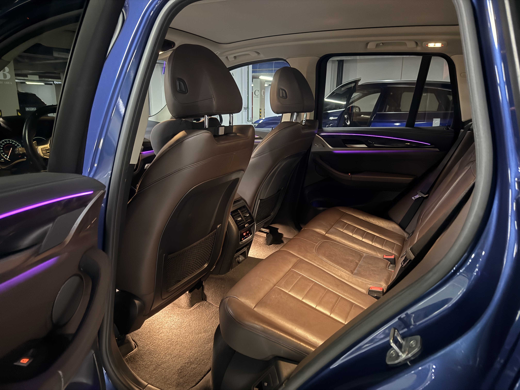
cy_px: 195
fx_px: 361
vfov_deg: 56.8
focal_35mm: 24
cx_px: 260
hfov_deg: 71.6
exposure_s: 1/10
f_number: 1.78
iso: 1000
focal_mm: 6.76
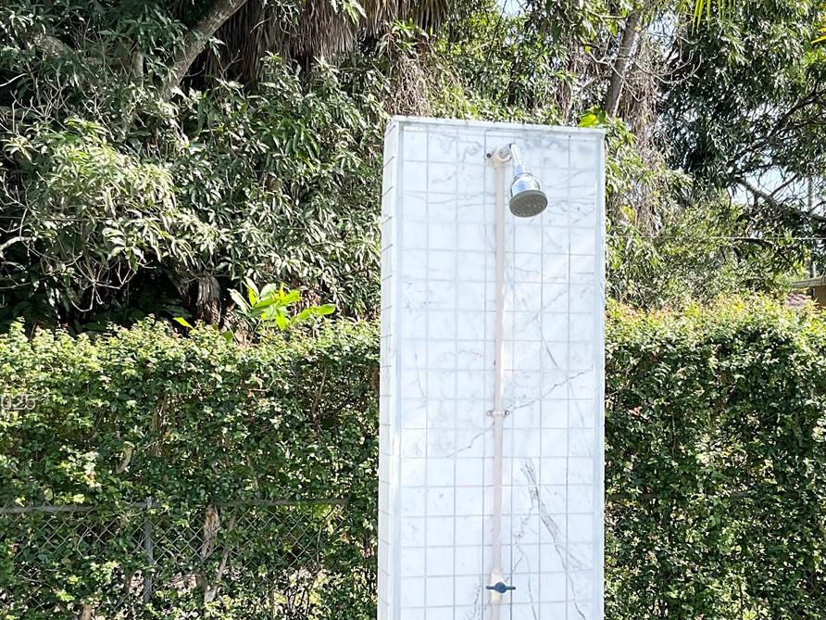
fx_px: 1241
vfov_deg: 27.9
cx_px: 489
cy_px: 404
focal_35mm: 52
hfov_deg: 36.7
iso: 16
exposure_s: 1/739
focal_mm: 3
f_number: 1.8
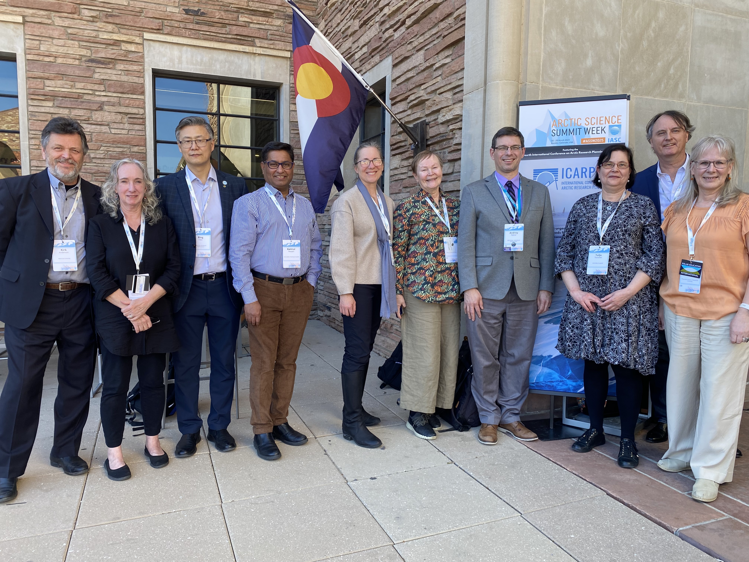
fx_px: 563
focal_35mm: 26
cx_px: 374
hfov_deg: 67.3
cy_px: 281
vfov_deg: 53.1
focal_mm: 4.25
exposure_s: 1/205
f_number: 1.8
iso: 32
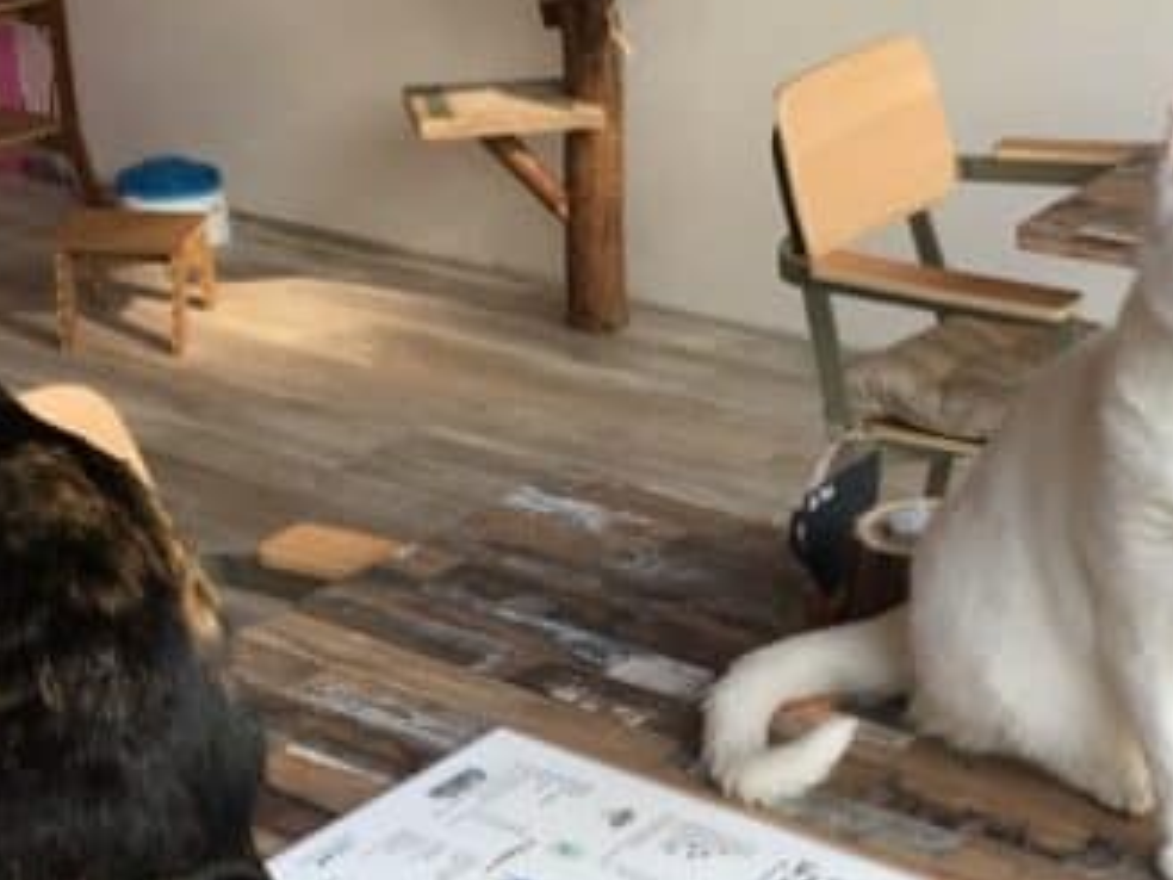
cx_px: 772
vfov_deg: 21.1
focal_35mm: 68
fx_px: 2304
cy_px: 798
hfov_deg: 28.4
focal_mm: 4.15
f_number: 2.2
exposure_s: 1/100
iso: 40
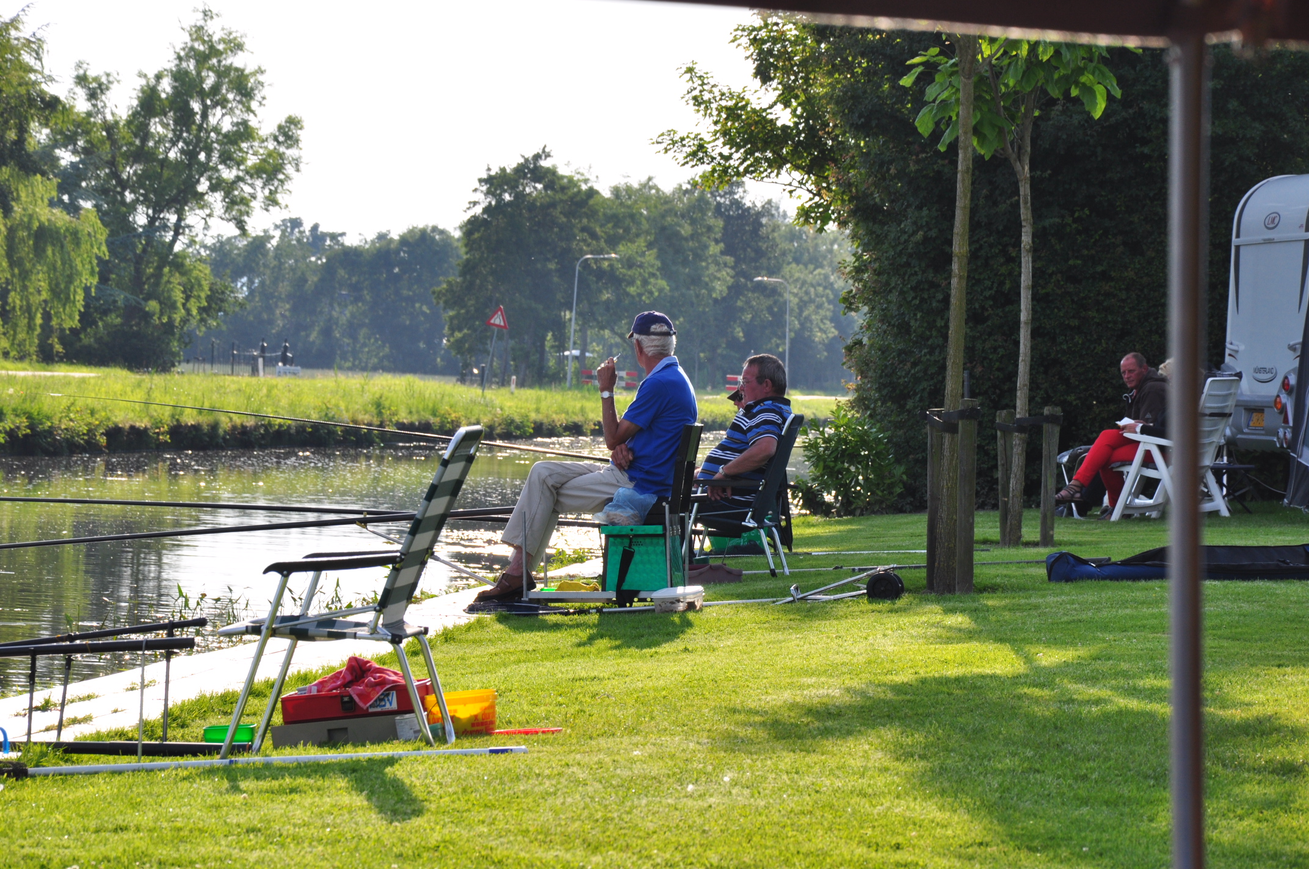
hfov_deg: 13.1
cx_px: 654
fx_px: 5720
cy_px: 434
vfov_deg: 8.7
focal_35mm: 158
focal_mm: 105
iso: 200
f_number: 10
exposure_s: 1/320
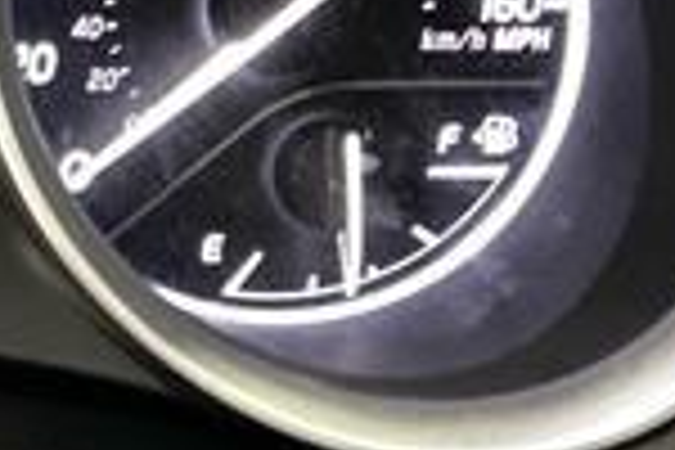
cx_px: -554
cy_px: -72
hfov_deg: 15.3
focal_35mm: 115
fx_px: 2156
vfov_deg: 11.7
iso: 1000
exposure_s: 1/24
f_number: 1.5
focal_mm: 5.7
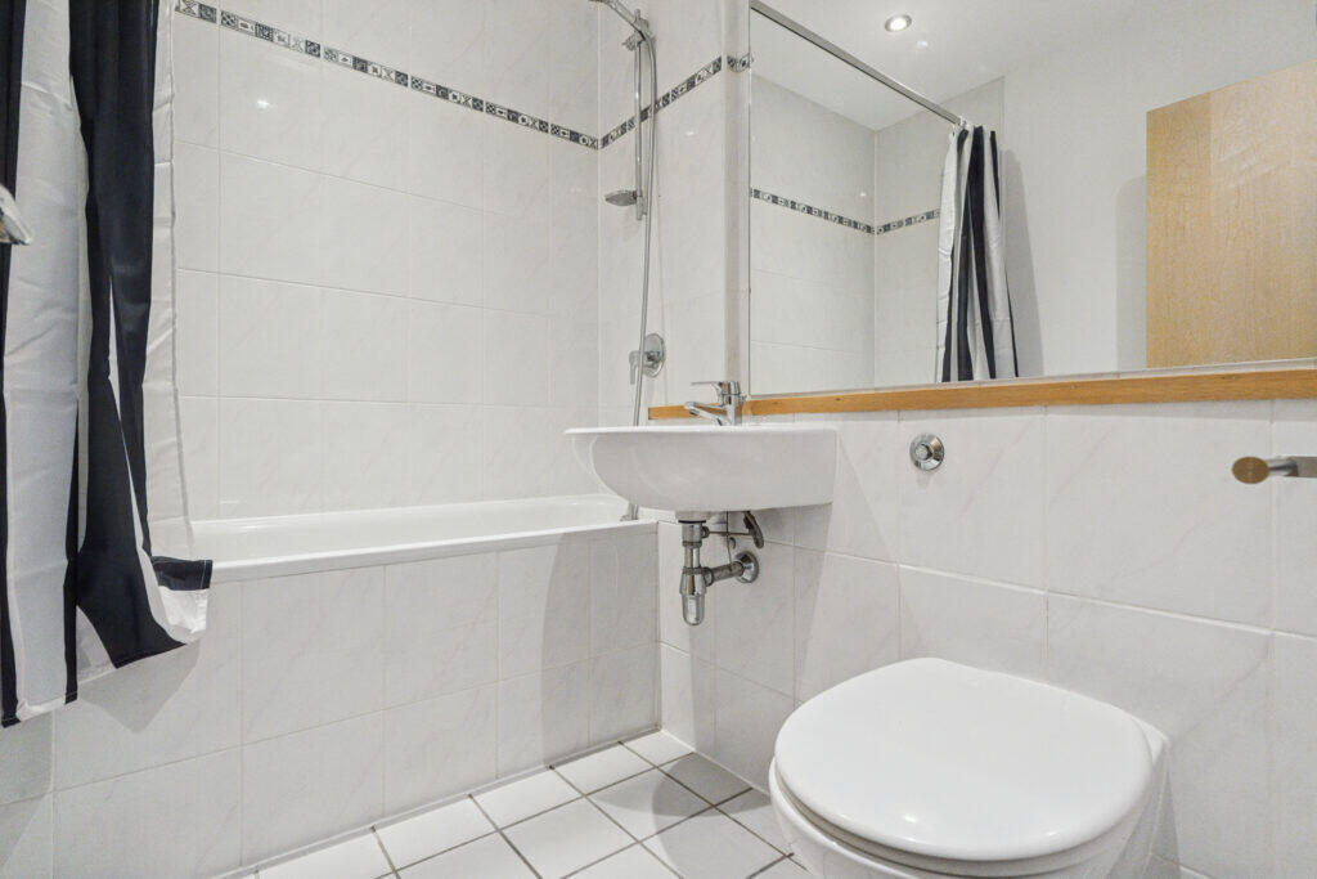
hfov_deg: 95.0
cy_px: 440
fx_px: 604
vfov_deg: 72.1
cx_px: 658
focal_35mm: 16
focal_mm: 11
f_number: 4
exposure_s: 1/100
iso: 1250
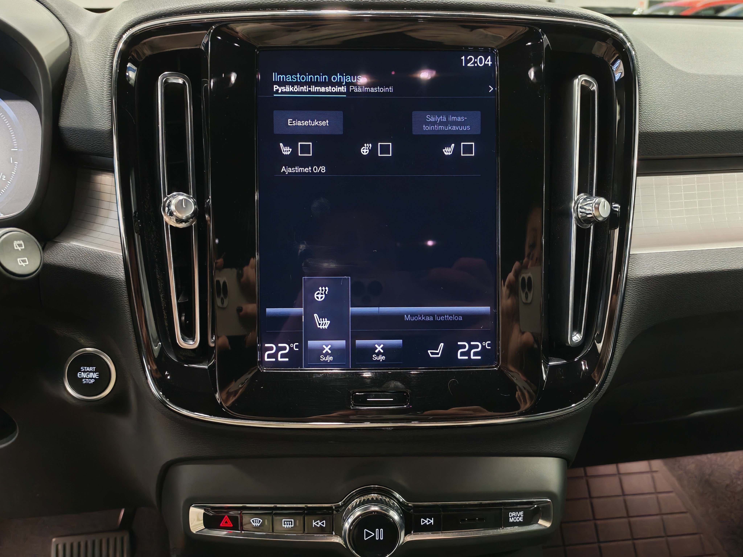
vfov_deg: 46.8
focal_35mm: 30
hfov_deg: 60.0
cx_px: 372
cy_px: 278
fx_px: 644
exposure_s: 1/50
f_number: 1.9
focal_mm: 6.12
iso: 2281
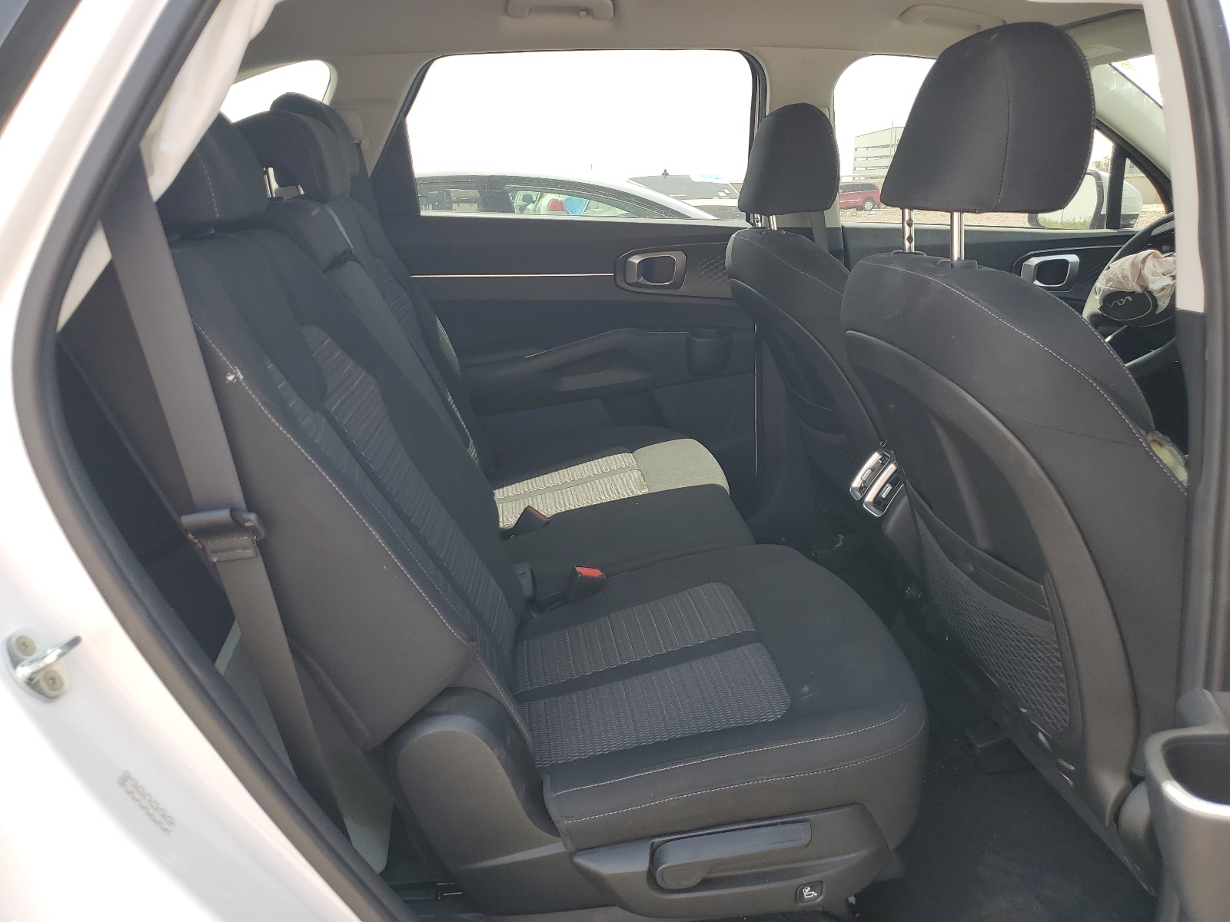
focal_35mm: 26
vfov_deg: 53.1
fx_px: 924
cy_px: 461
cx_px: 615
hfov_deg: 67.3
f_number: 1.5
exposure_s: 1/278
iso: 50
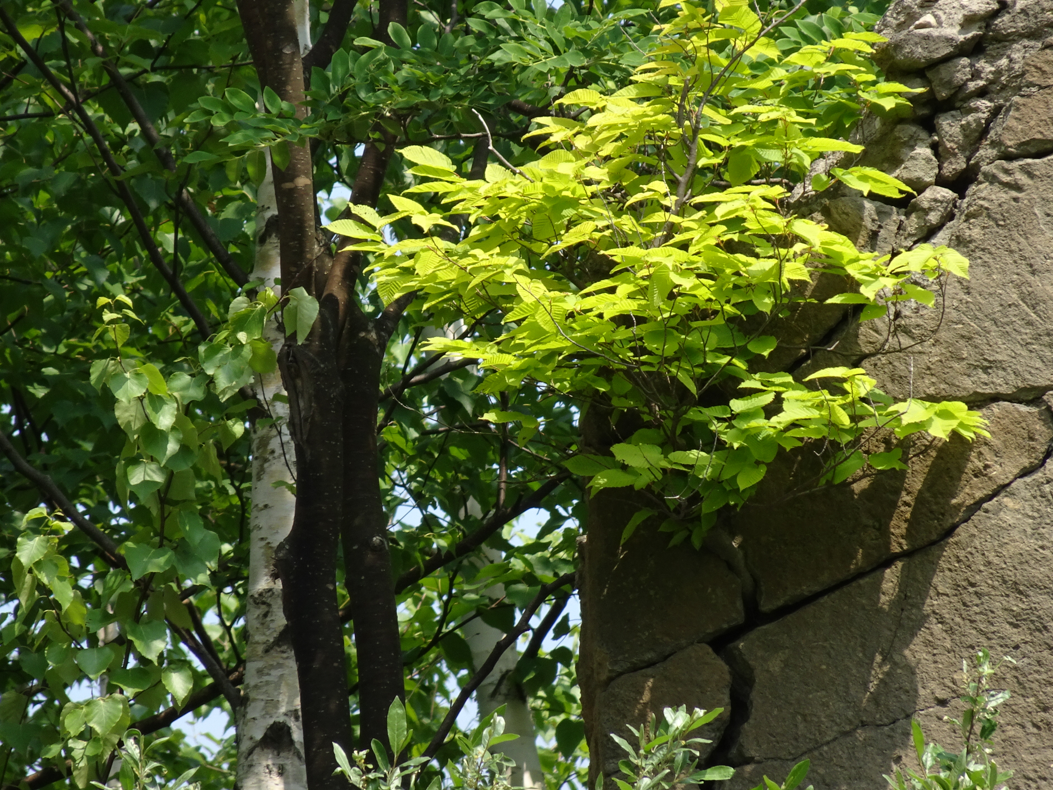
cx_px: 580
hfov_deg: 3.1
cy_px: 292
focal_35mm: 649
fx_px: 19742
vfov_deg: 2.3
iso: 80
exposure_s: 1/200
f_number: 6.3
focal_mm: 85.47
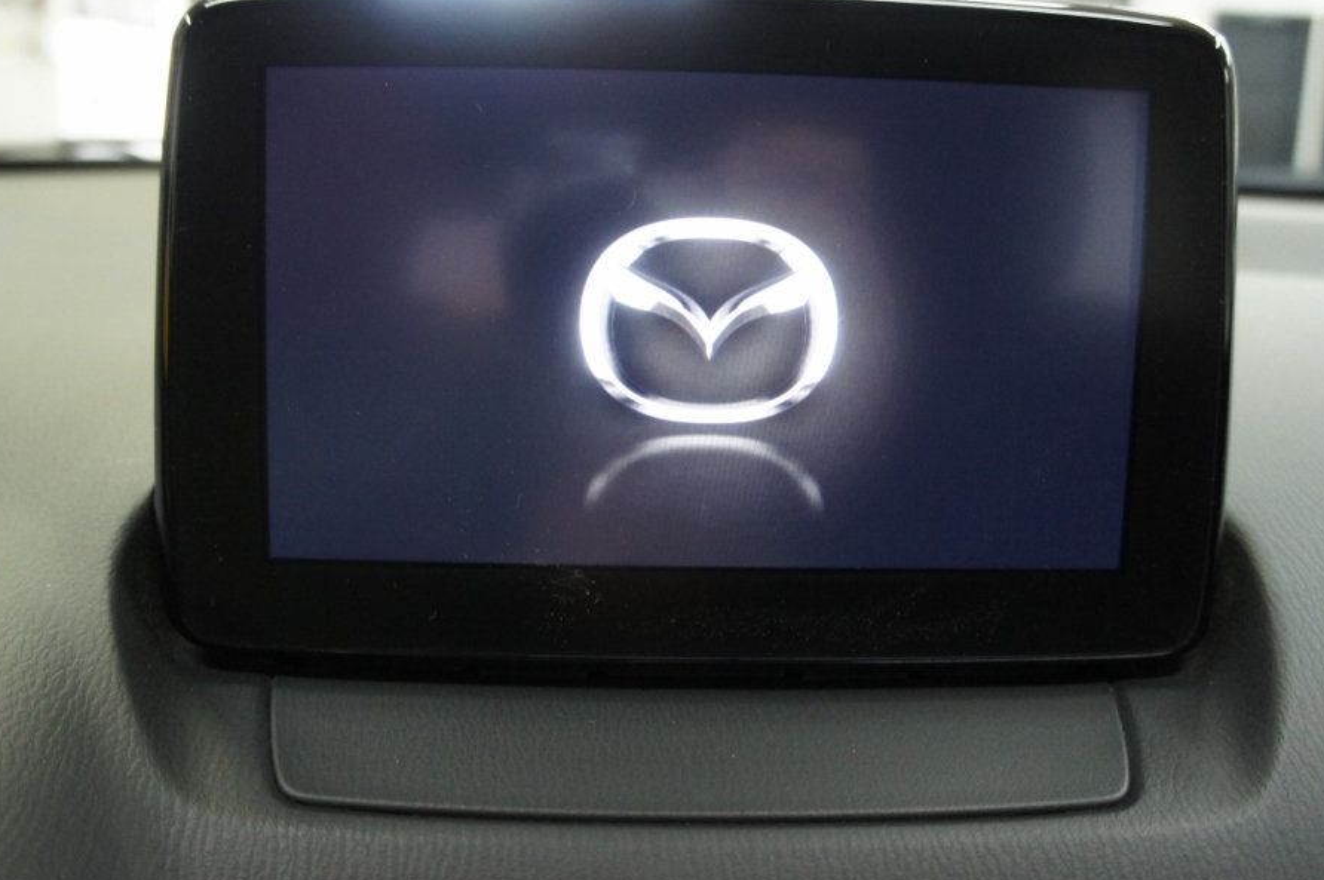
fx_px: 1139
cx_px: 620
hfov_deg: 60.3
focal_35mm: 31
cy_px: 419
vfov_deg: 42.2
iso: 1600
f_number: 3.5
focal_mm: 18
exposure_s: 1/50
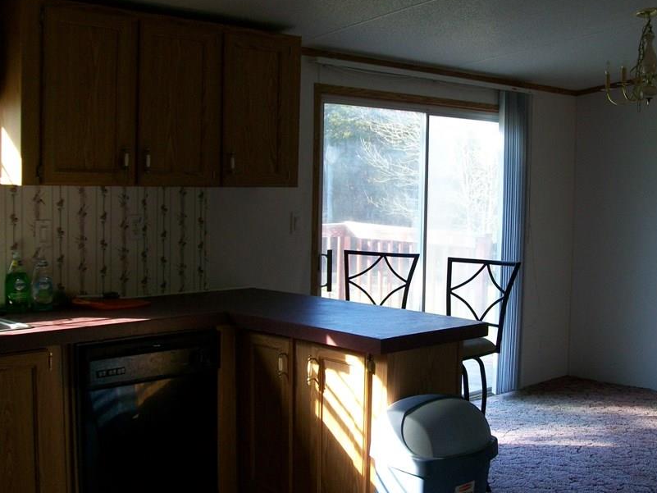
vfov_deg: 31.5
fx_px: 873
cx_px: 381
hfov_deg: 41.1
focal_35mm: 46
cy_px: 244
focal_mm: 6
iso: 64
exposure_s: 1/60
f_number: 2.7
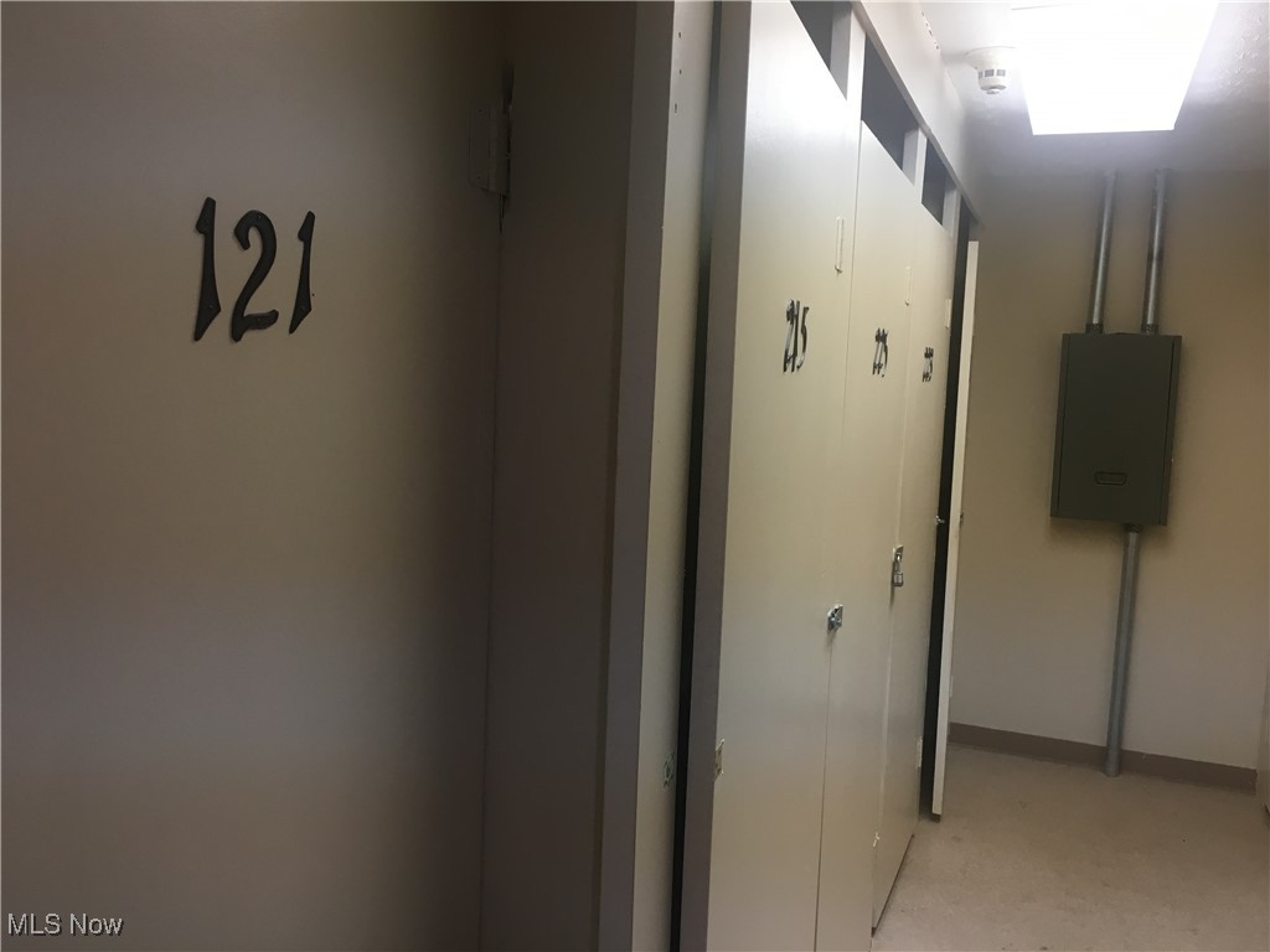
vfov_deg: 48.2
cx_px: 635
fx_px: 1064
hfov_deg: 61.7
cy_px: 476
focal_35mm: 29
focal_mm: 4.15
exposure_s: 1/33
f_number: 2.2
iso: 80
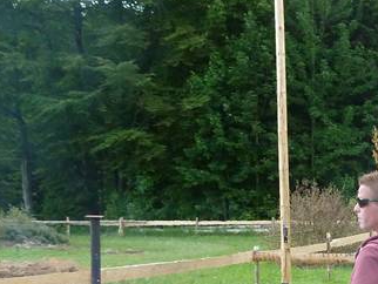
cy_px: 317
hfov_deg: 22.8
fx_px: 852
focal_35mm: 78
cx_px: 465
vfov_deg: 18.2
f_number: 3.4
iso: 320
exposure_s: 1/250
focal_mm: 4.7
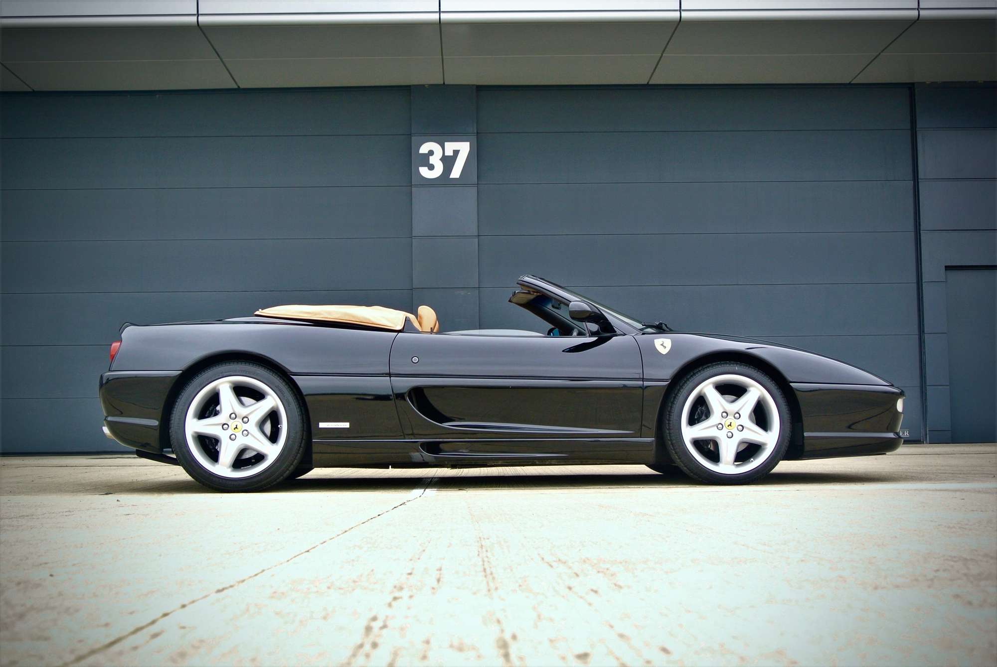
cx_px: 498
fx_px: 1414
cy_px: 334
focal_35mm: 51
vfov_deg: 26.6
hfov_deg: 38.8
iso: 200
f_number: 4.8
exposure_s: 1/60
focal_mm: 18.9
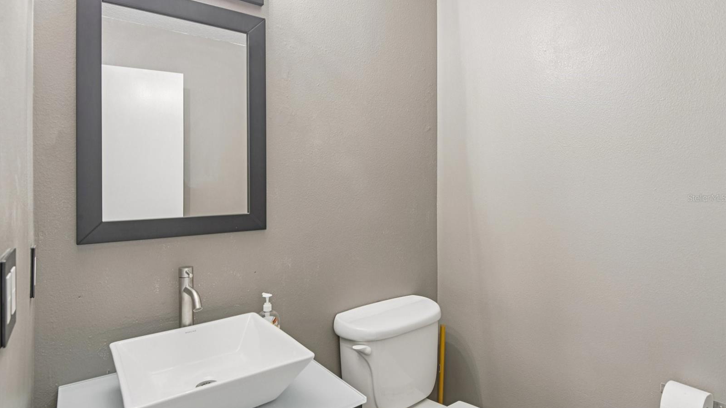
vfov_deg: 55.8
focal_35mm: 20
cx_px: 363
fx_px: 385
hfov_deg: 86.6
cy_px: 198
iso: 400
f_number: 8
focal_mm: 19
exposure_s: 1/4
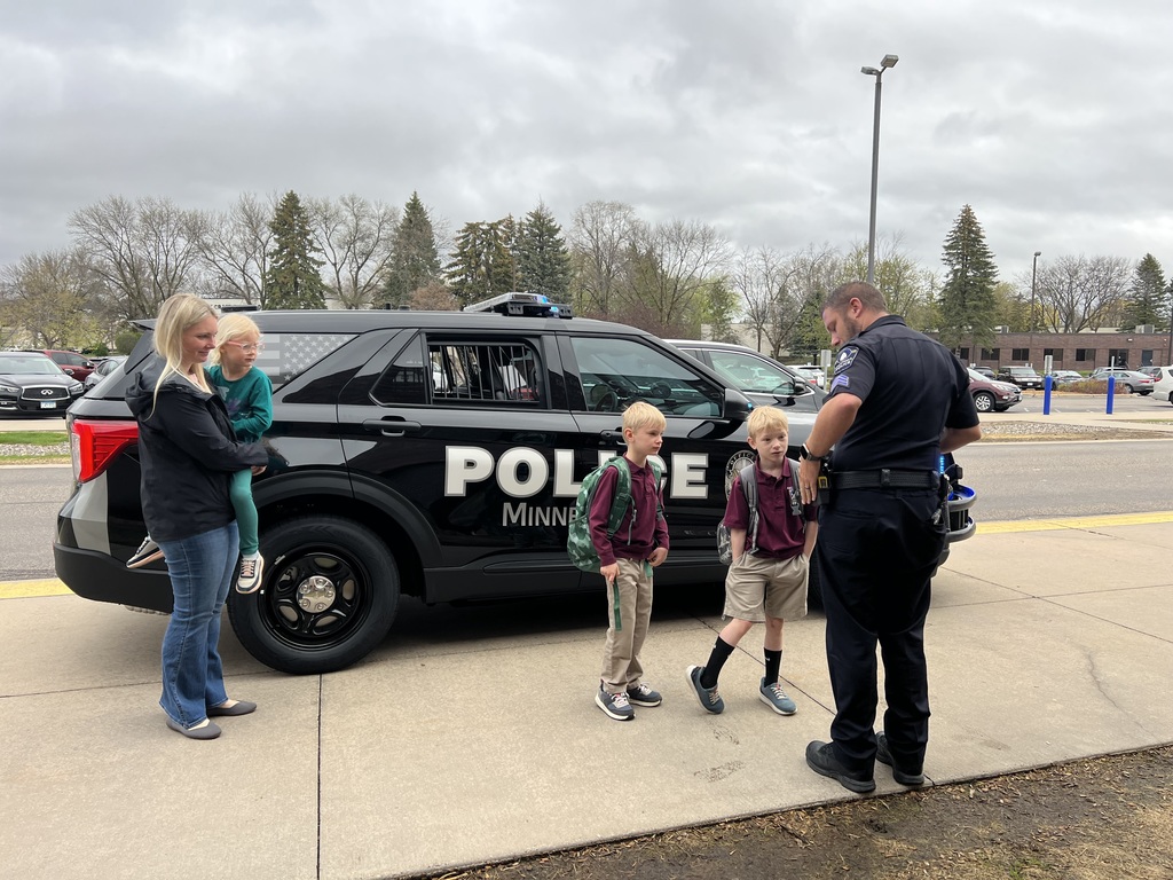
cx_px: 586
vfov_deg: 53.1
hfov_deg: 67.3
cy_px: 440
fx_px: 881
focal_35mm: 26
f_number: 1.5
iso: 50
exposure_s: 1/533
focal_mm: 5.7
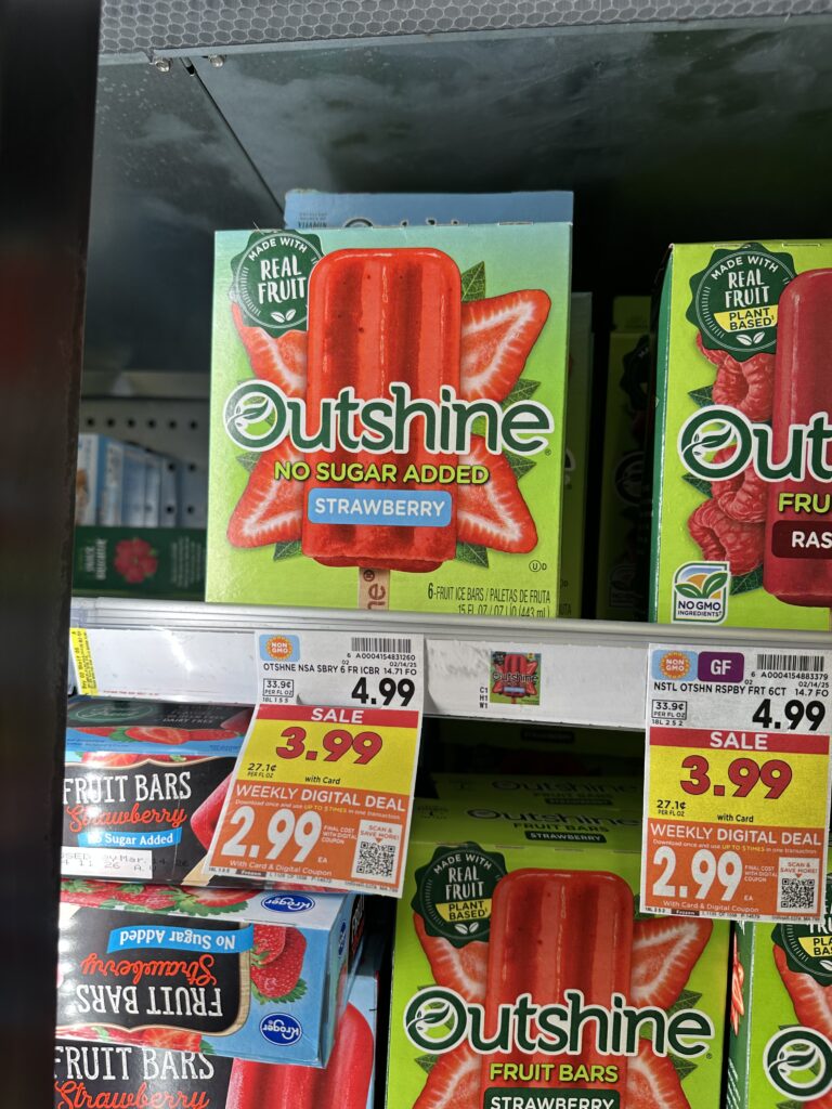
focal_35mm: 24
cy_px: 554
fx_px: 769
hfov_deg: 56.8
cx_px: 416
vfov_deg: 71.6
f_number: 1.78
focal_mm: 6.86
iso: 64
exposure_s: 1/140
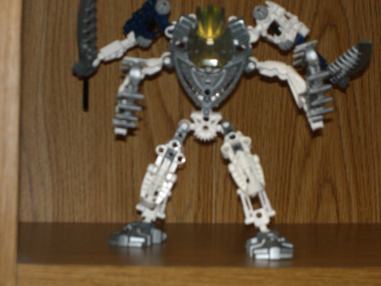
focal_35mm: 114
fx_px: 1255
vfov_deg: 13.0
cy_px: 143
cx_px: 190
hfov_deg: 17.3
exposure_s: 1/60
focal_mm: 23.7
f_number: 5.1
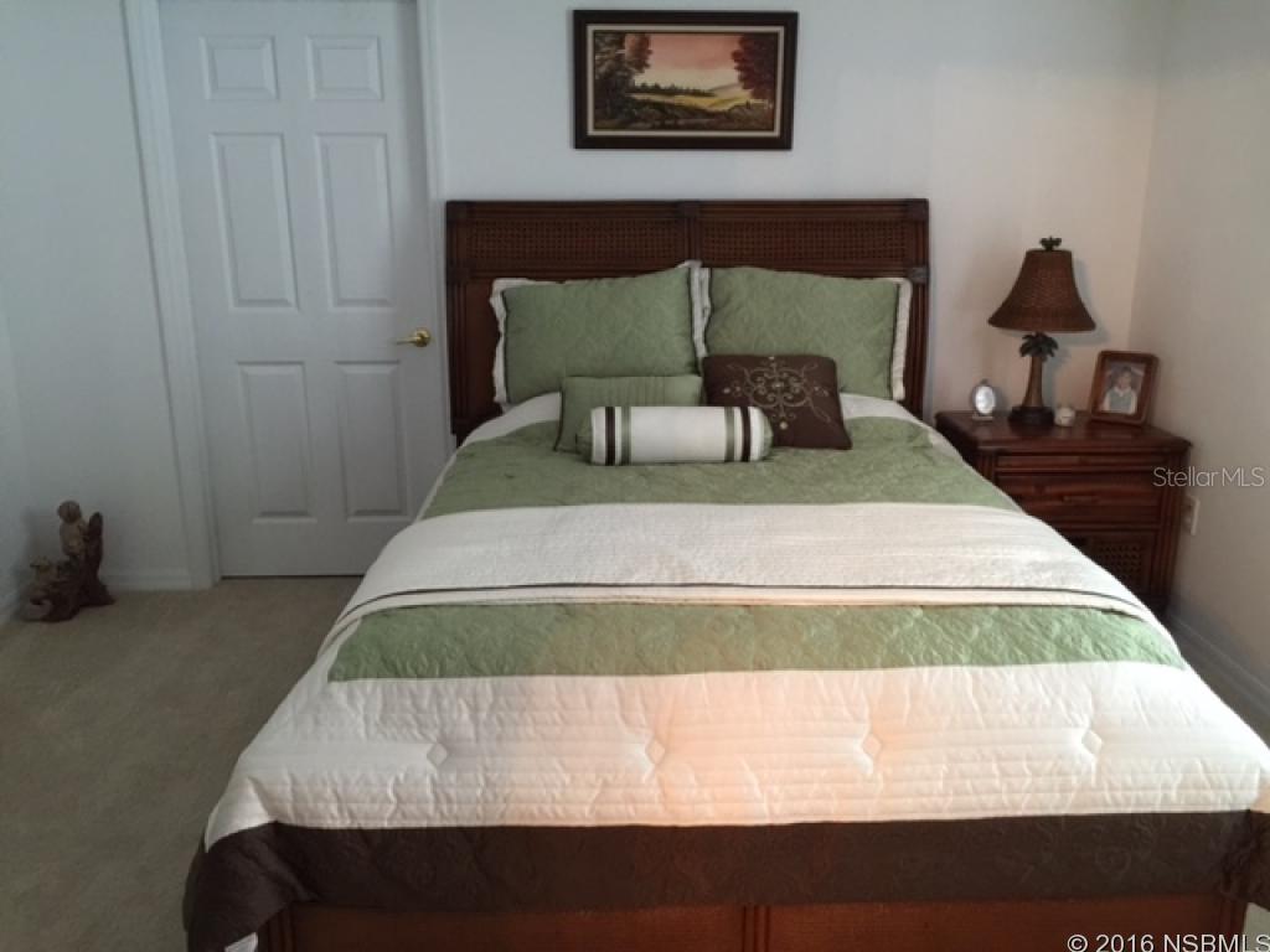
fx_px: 1064
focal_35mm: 29
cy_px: 476
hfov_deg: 61.7
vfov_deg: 48.2
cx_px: 635
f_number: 2.2
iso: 125
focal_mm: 4.15
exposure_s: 1/10
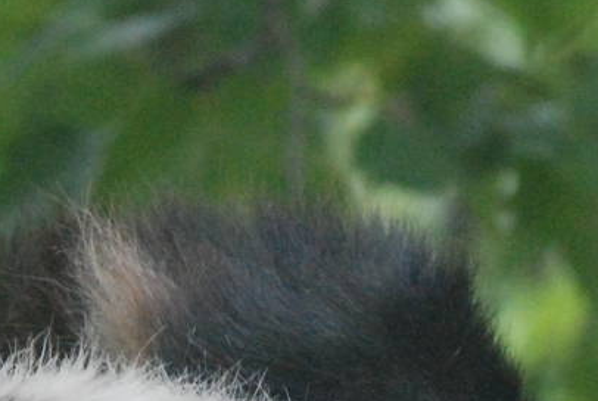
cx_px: -38
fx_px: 21642
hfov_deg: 1.6
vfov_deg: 1.1
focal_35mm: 1301
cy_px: 735
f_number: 14
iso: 1600
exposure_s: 1/160
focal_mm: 220
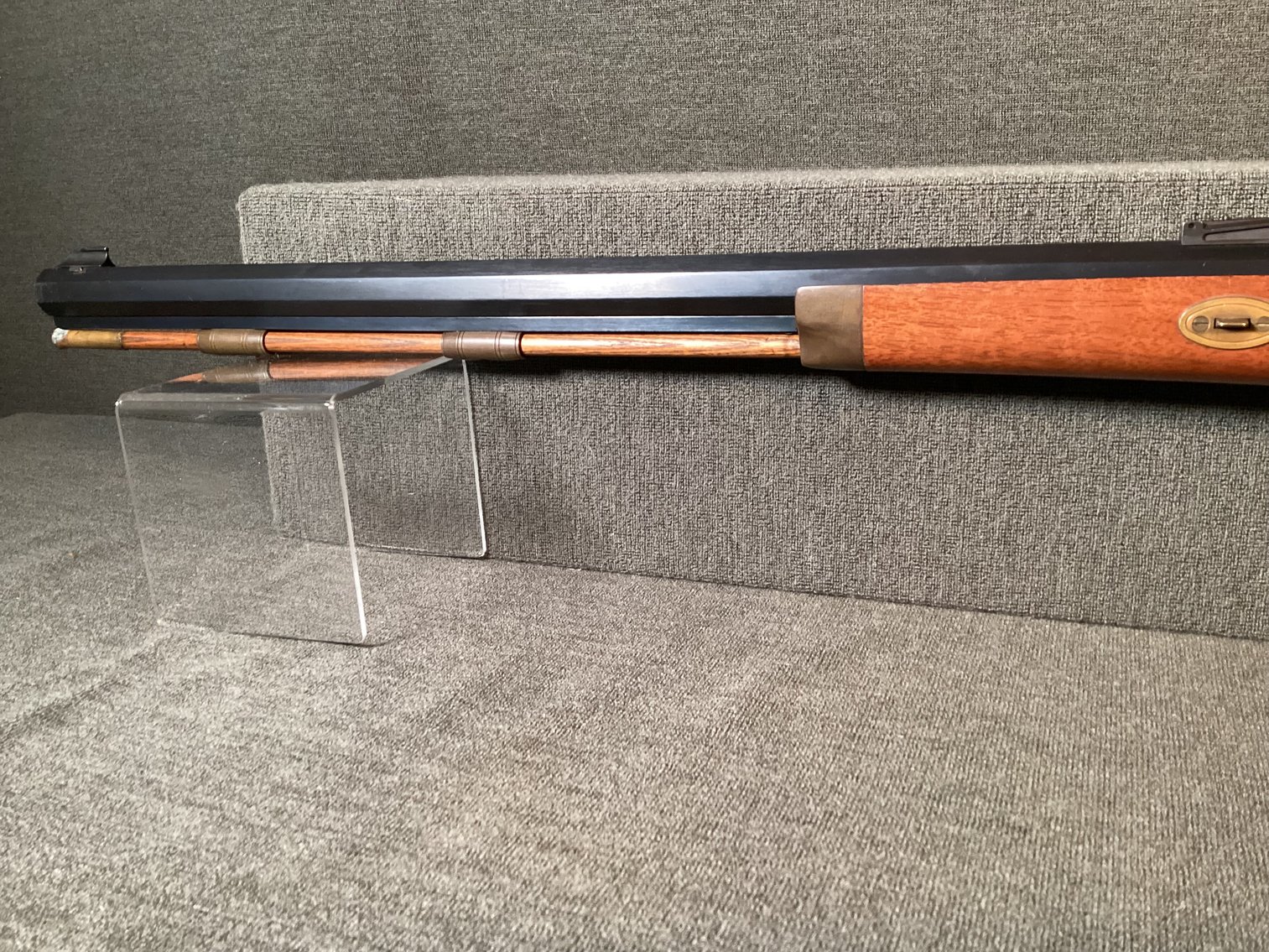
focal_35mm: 31
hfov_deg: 58.3
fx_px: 1137
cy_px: 476
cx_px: 634
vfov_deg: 45.4
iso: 320
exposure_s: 1/40
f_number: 2.4
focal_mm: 3.3
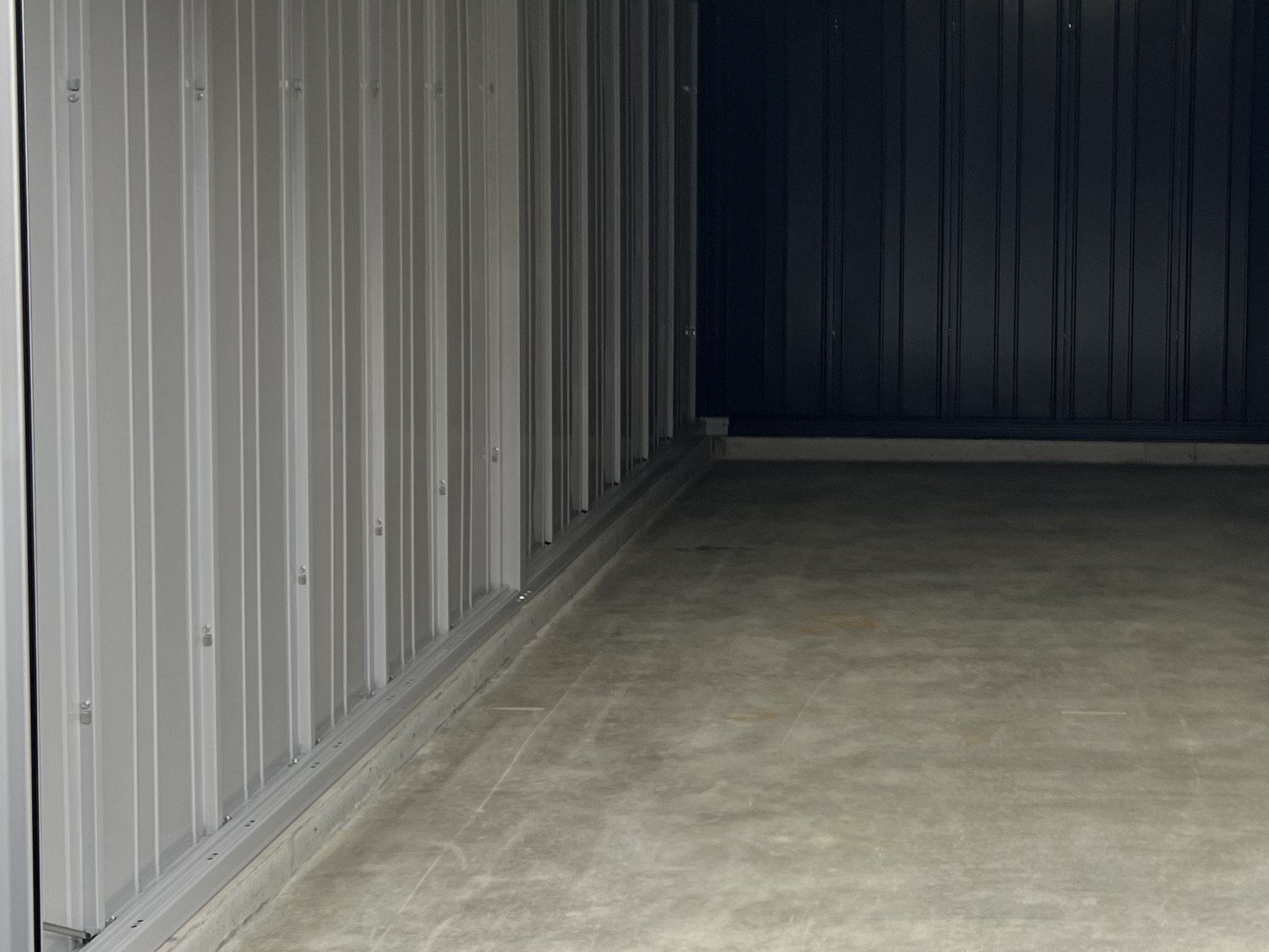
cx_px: 1074
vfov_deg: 24.5
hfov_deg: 31.6
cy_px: 235
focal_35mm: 59
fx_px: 2163
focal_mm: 5.7
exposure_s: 1/121
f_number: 1.5
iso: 40
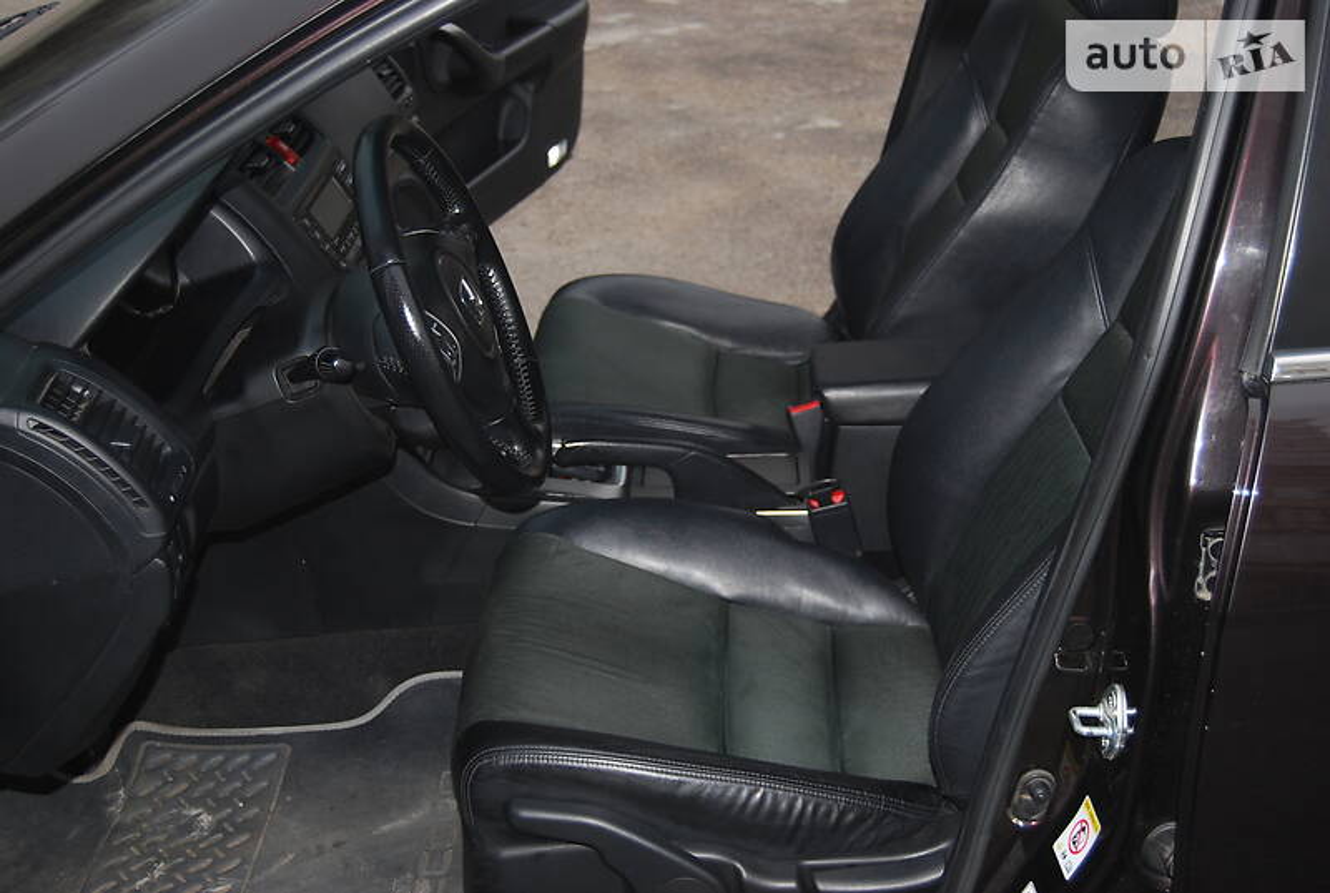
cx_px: 665
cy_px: 446
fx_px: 1777
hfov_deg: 41.0
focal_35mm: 48
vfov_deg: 28.2
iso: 200
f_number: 4.5
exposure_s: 1/60
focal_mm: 32
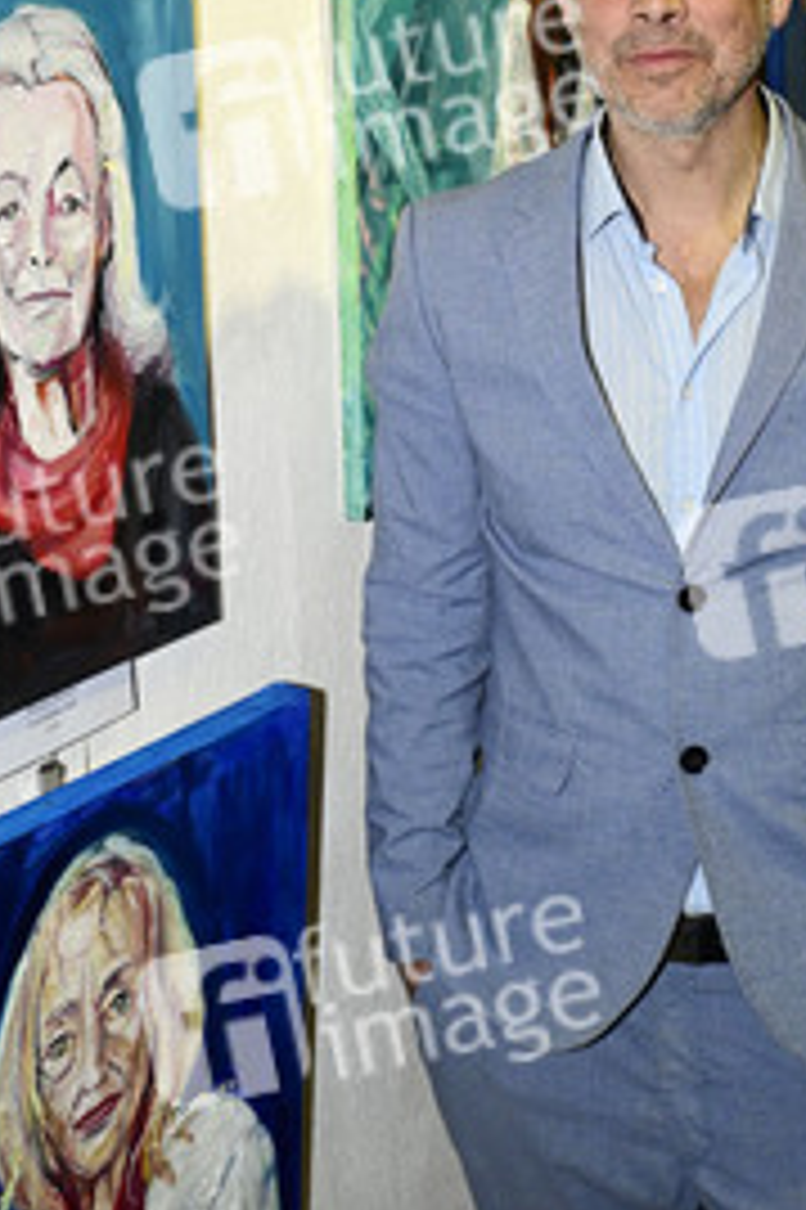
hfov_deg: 22.2
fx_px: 2051
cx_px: 500
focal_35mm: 61
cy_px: 328
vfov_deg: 32.4
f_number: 7.1
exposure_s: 1/200
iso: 3200
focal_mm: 41
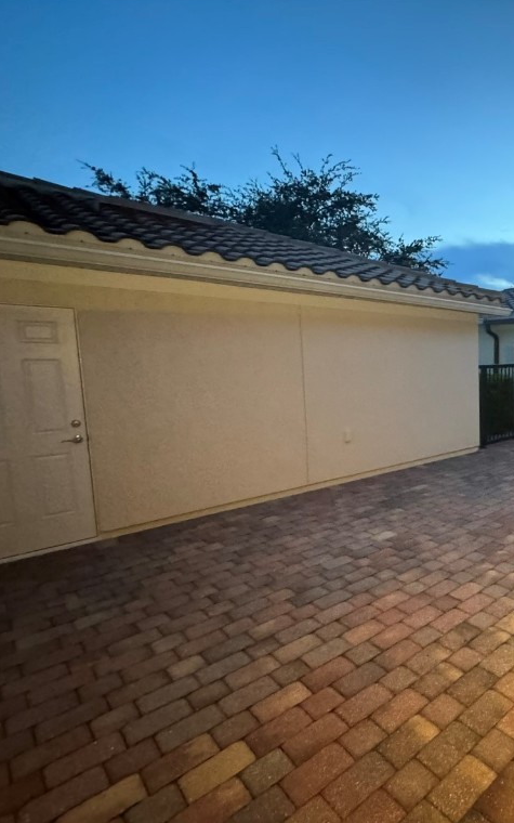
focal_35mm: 20
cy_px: 408
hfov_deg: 49.9
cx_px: 500
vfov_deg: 85.1
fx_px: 448
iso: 1250
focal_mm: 2.22
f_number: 2.2
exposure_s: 1/30
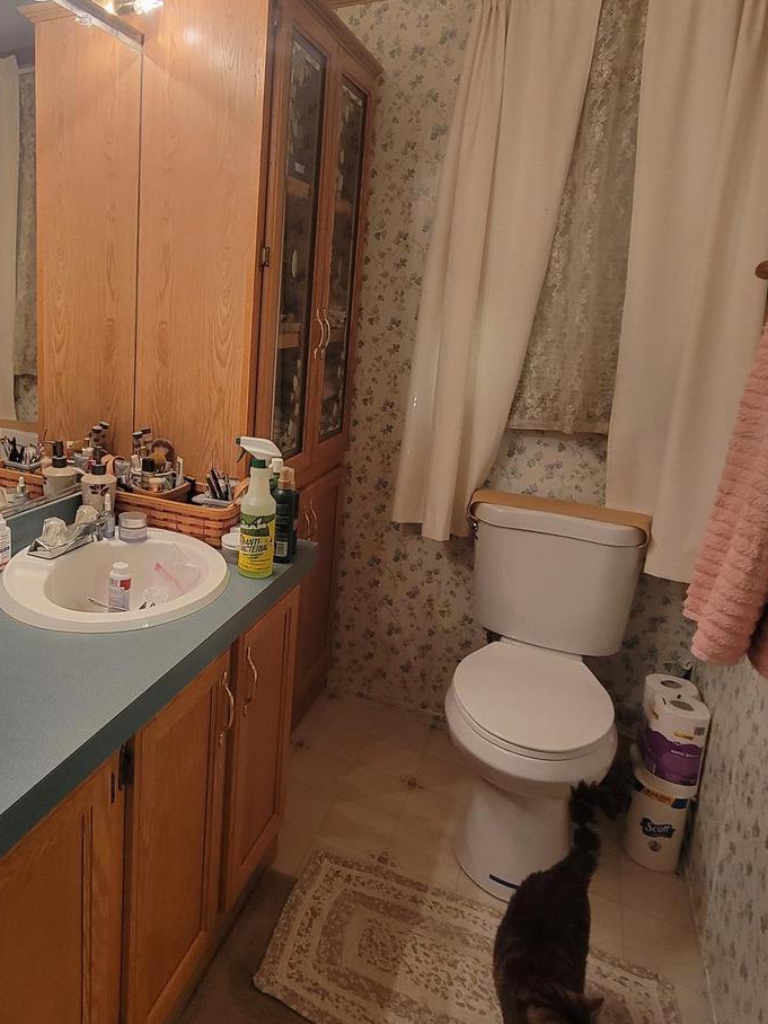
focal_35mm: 22
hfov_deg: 57.7
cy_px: 432
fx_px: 651
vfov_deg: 75.9
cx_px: 184
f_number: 2.2
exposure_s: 1/60
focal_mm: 2.2
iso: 200
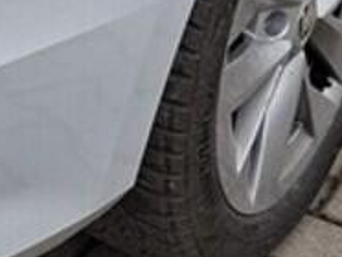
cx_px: -215
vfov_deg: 7.9
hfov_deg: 10.6
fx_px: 1761
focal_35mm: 178
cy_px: -297
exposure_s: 1/100
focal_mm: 5.54
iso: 64
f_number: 1.8
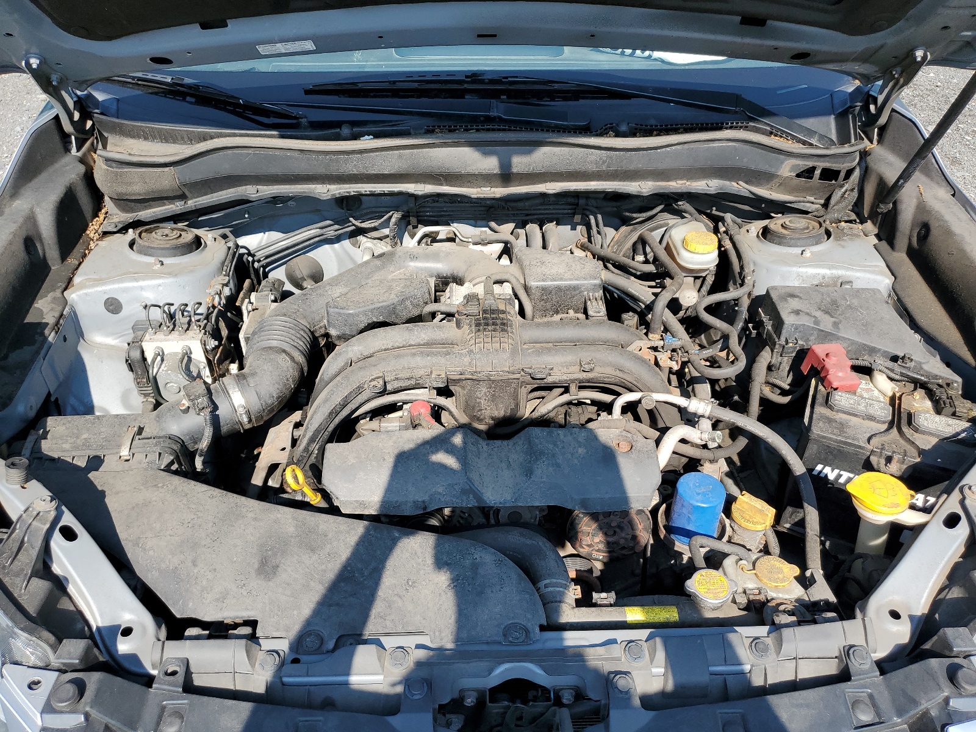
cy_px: 366
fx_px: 733
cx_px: 488
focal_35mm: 26
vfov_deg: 53.1
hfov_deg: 67.3
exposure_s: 1/1429
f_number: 1.5
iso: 50
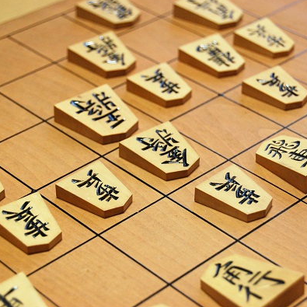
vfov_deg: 16.3
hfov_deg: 16.3
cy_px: 152
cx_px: 170
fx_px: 1070
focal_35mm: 107
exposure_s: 1/25
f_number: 5.6
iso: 800
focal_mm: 55
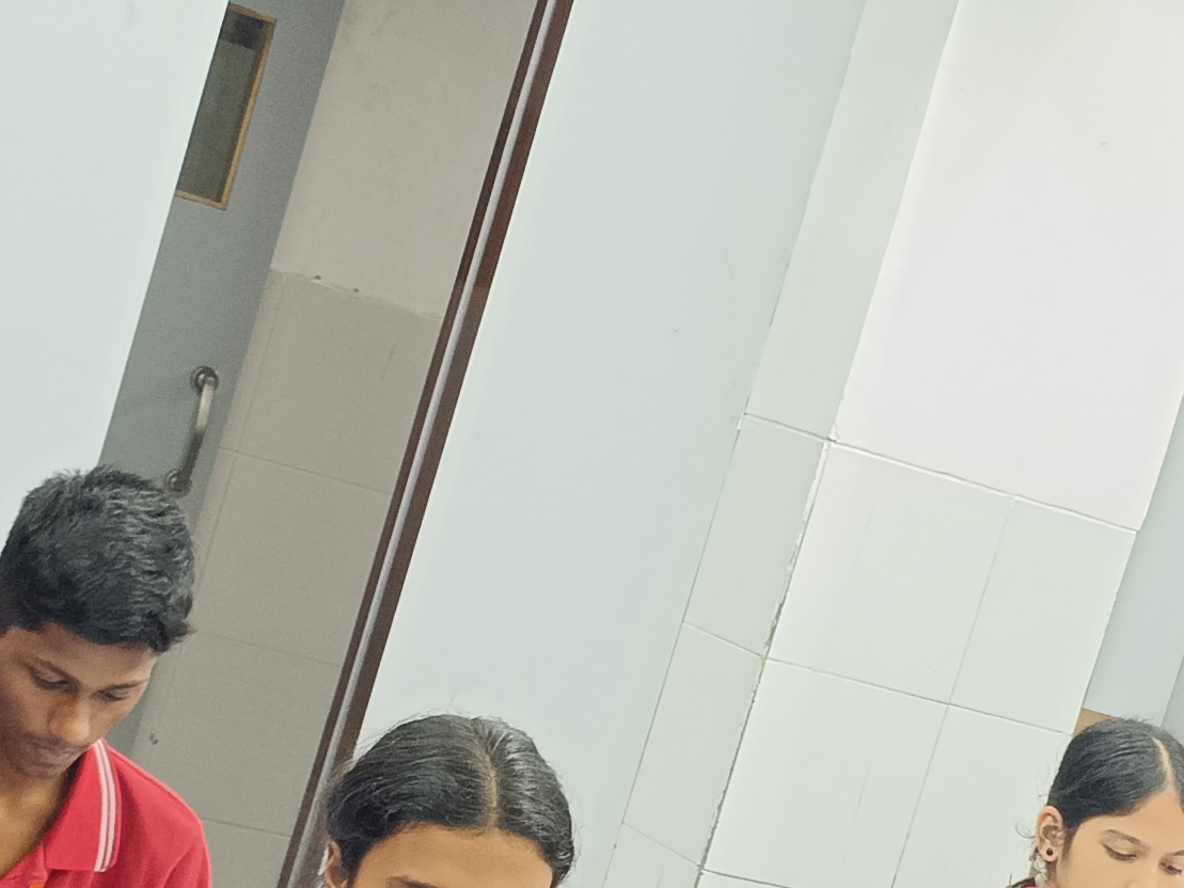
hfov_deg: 20.4
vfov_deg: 15.3
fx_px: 3284
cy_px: 762
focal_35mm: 96
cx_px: 807
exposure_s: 1/50.1
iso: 343
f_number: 1.5
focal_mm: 4.94
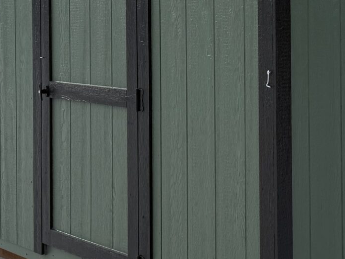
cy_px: 13
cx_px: 270
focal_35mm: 88
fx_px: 877
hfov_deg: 22.0
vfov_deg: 16.5
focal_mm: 6.76
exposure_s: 1/2801
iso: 80
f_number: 1.78
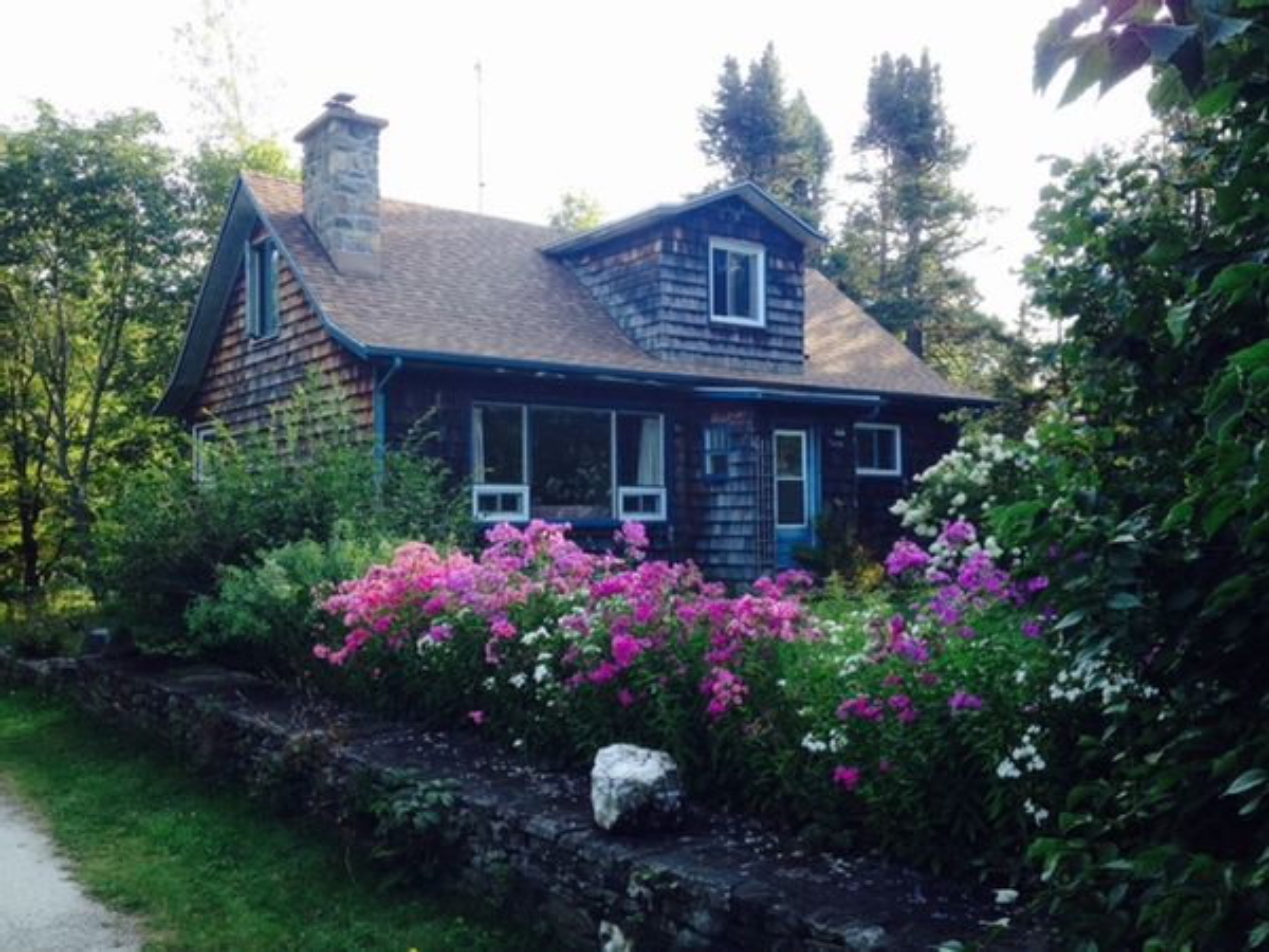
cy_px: 476
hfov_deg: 52.6
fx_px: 1283
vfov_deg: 40.7
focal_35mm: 35
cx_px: 634
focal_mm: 4.28
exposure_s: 1/214
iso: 50
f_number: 2.4
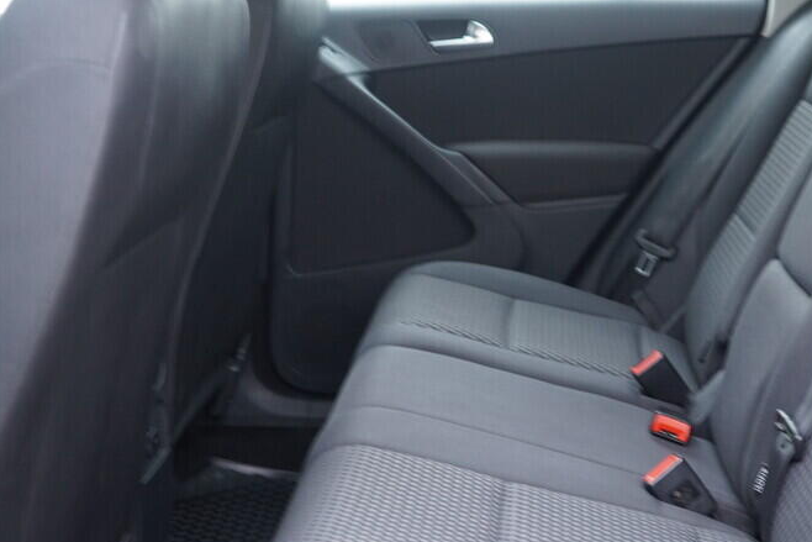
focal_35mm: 56
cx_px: 608
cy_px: 330
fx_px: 1263
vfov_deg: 24.2
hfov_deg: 34.9
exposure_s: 1/40
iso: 500
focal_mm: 24
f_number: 2.8
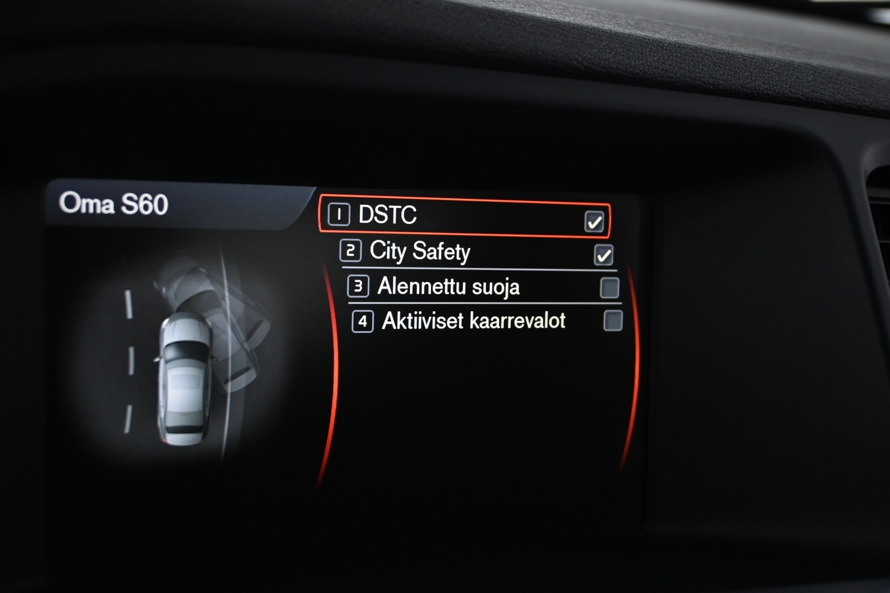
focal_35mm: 46
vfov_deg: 29.4
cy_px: 296
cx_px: 445
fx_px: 1131
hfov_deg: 43.0
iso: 1600
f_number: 4.8
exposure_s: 1/20
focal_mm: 30.5
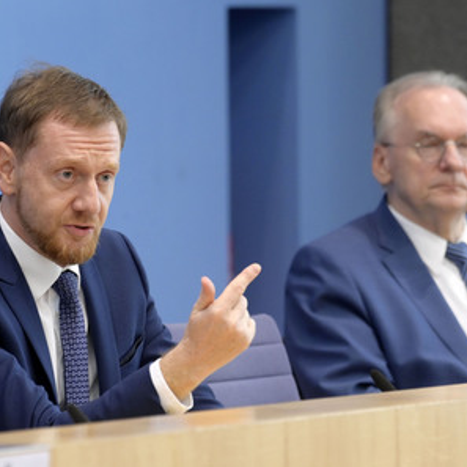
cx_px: 216
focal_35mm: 348
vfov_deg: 5.0
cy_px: 233
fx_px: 5312
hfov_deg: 5.0
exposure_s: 1/500
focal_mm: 270
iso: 5000
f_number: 5.6
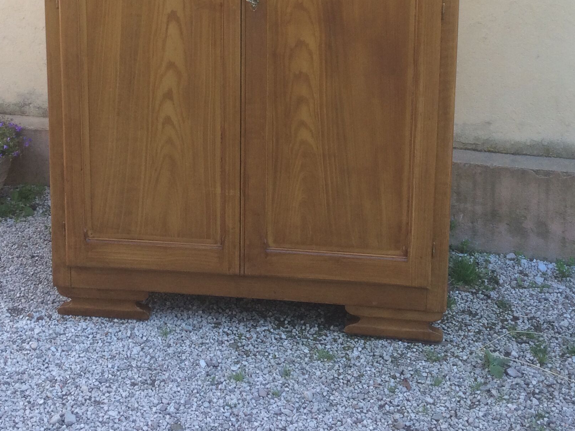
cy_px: 36
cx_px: 297
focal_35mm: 59
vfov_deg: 24.1
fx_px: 980
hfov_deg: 32.7
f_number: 2.2
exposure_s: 1/129
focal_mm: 4.15
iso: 32
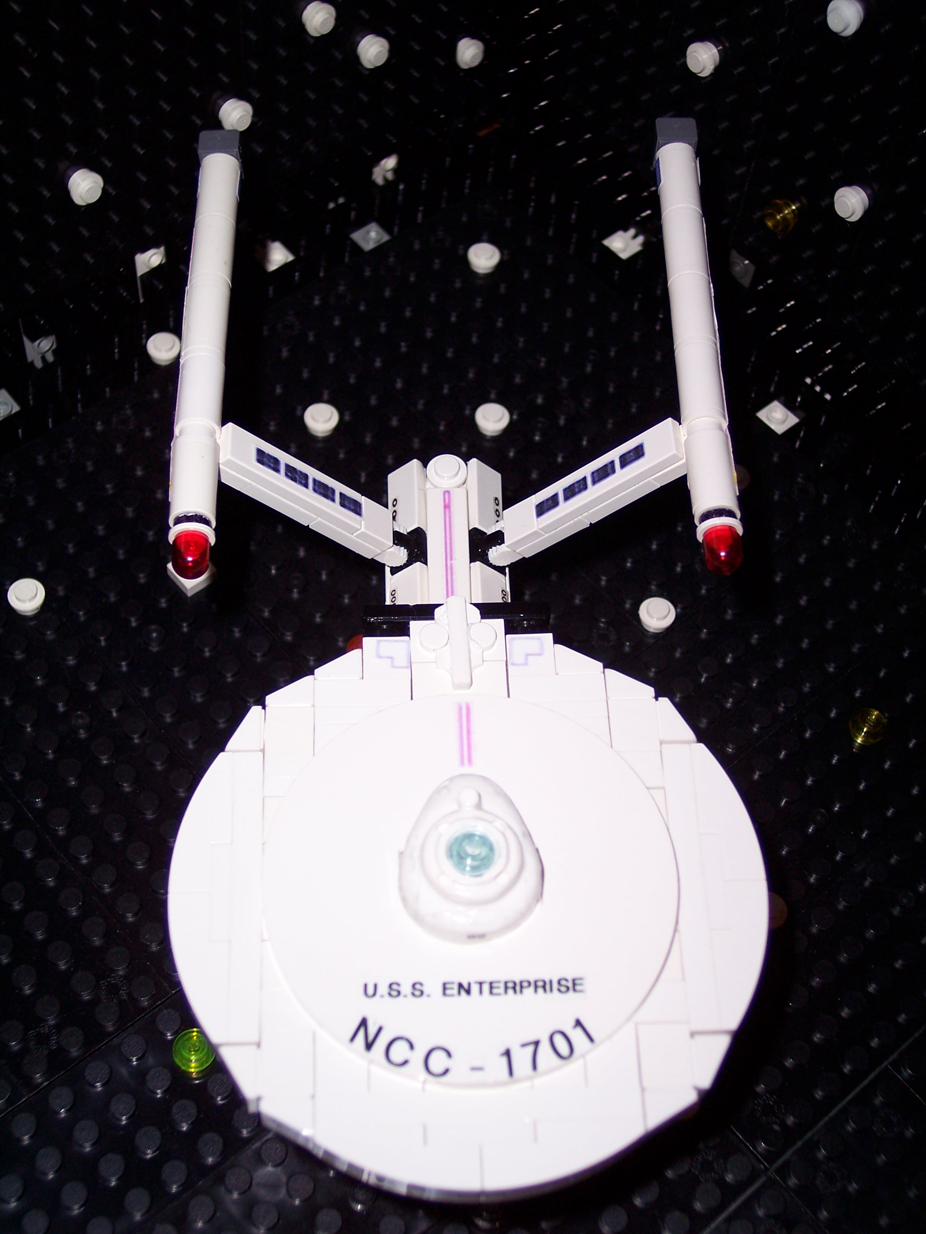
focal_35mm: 52
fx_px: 1855
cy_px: 617
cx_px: 463
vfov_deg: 36.8
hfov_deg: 28.0
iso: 100
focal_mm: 10.7
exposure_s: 1/60
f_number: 3.4
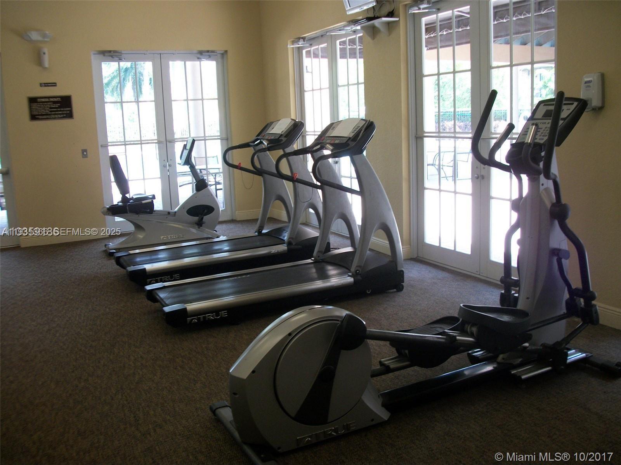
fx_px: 574
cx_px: 310
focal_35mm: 32
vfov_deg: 44.2
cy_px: 232
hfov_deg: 56.8
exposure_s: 1/50
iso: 80
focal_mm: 5.7
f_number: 2.9
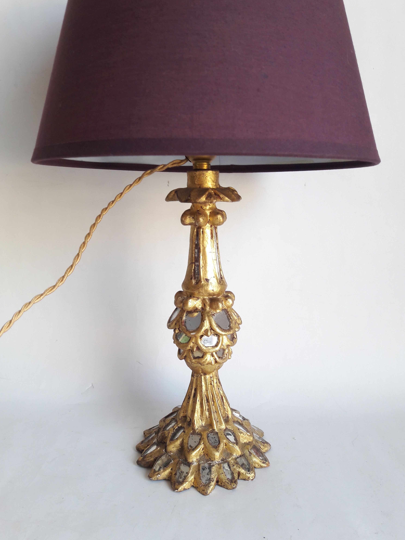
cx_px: 204
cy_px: 269
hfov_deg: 48.2
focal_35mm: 29
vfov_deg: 61.7
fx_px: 452
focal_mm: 3.7
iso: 40
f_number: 1.9
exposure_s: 1/33
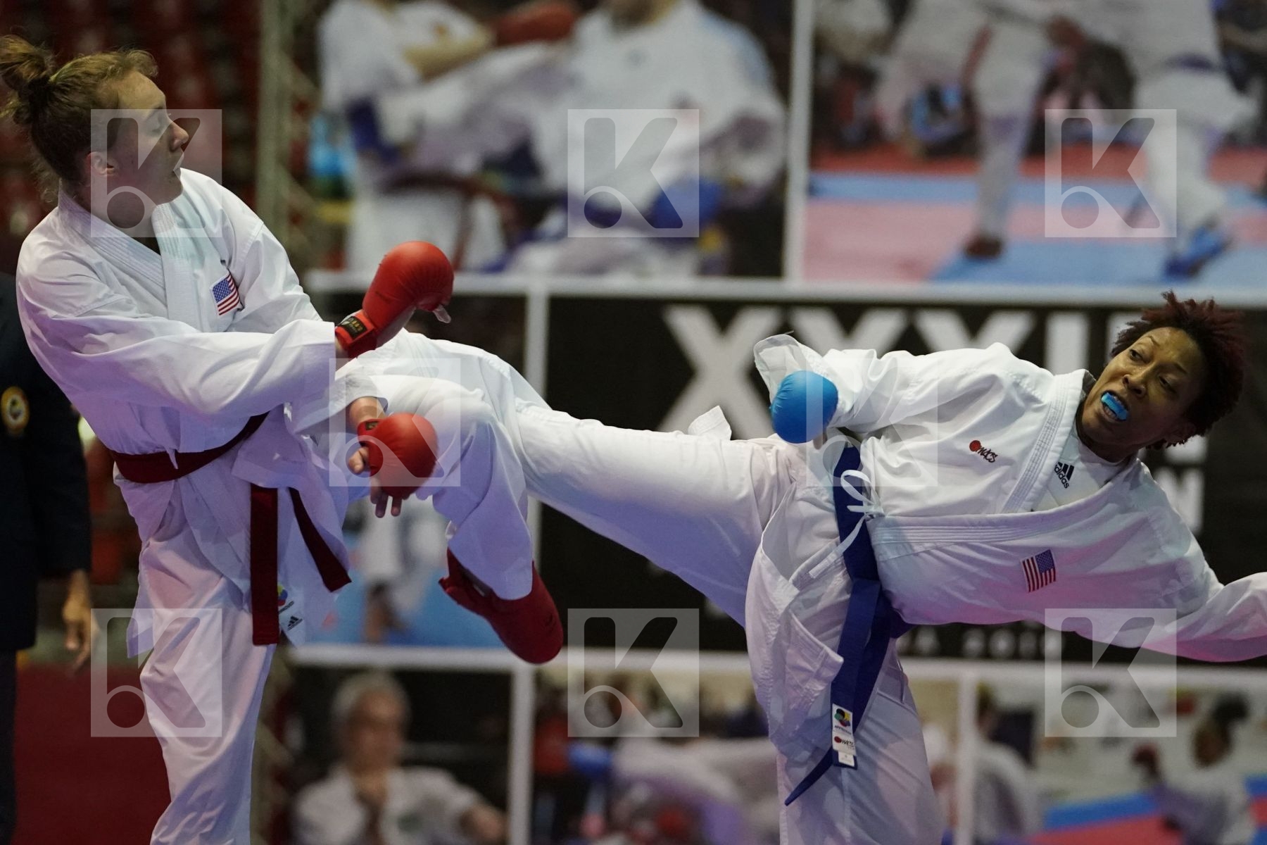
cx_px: 634
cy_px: 422
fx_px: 7390
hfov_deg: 9.8
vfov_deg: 6.5
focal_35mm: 210
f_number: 2.8
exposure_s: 1/800
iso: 6400
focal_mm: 140
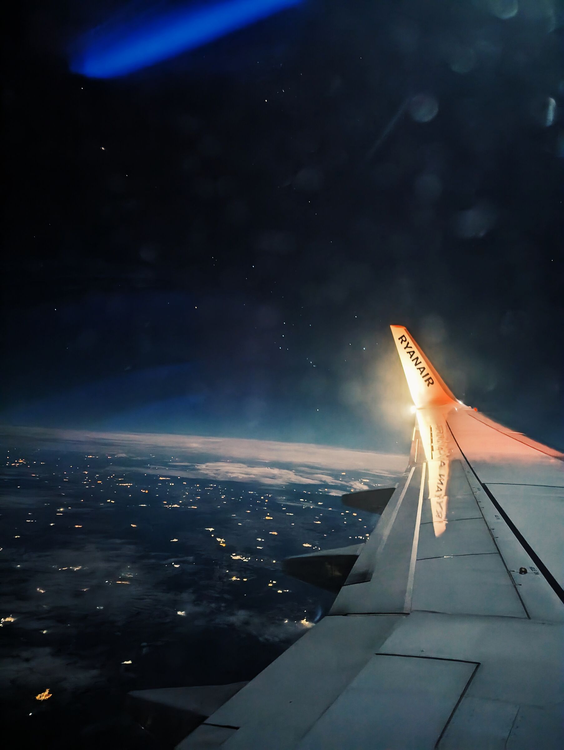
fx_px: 520
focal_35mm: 24
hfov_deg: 56.9
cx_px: 282
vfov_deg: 71.5
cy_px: 375
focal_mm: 6.81
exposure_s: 1/3
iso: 968
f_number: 1.85
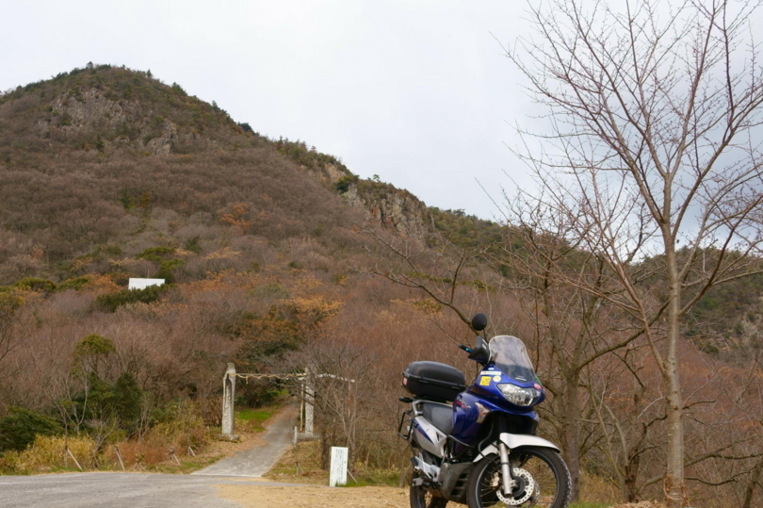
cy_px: 300
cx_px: 298
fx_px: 911
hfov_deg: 45.2
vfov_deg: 31.1
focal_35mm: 43
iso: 125
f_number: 5.6
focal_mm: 12.35
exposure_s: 1/200
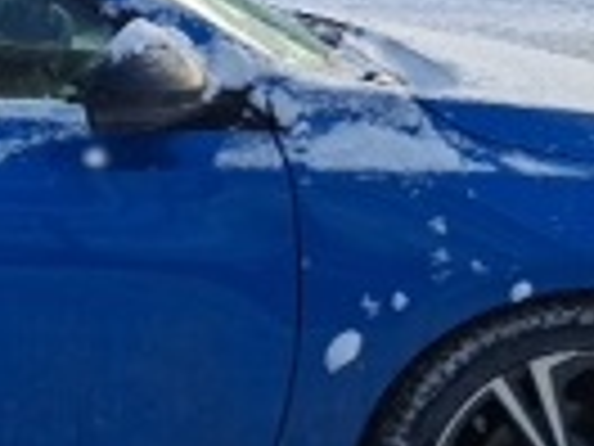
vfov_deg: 12.2
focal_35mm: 121
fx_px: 2076
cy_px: 243
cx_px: -234
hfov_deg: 15.3
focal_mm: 4.69
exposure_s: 1/1267
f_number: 1.8
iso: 30
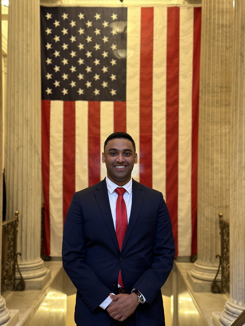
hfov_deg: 30.3
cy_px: 163
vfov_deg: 39.7
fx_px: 453
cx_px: 122
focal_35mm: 48
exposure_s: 1/60
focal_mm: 6.86
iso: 320
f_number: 1.78
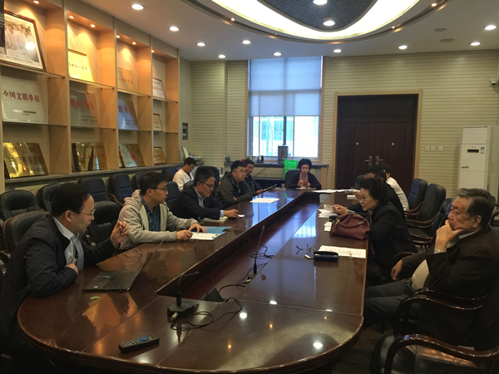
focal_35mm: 29
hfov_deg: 61.7
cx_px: 250
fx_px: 418
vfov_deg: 48.2
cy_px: 187
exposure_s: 1/17
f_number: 2.2
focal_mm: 4.15
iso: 125
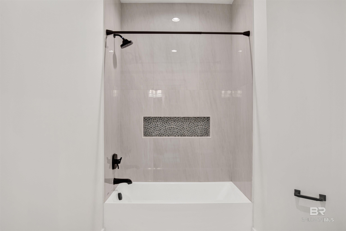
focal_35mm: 23
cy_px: 116
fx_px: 221
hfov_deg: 76.1
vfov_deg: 55.1
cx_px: 173
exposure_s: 1/3
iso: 200
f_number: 11
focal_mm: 23
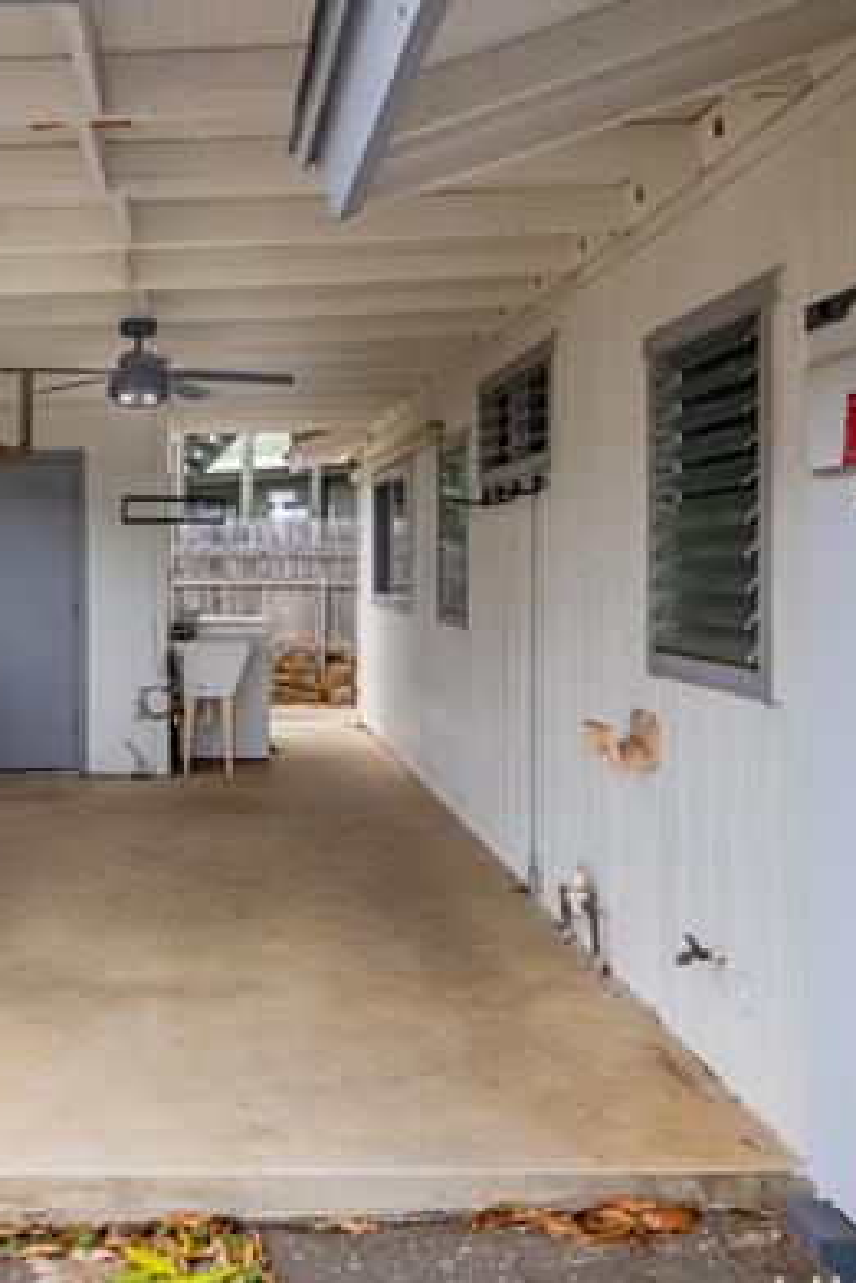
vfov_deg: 55.6
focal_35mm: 34
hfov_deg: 37.9
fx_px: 1211
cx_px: 208
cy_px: 551
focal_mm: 10
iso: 250
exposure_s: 1/2500
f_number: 4
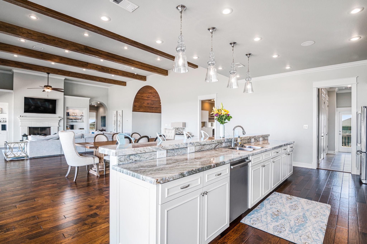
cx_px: 184
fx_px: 183
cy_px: 122
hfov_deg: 90.0
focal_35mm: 18
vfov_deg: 67.3
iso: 640
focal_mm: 18
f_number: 8
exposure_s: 1/20
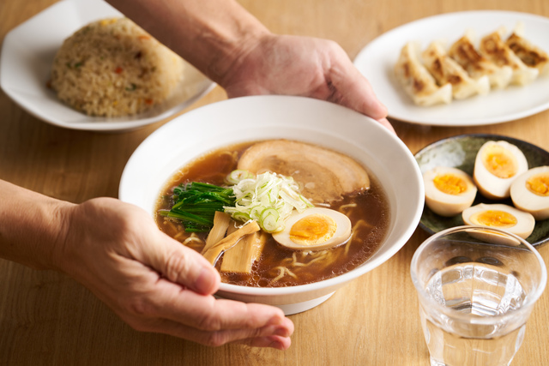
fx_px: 1373
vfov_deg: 15.2
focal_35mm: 90
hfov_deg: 22.6
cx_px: 274
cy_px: 183
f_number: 4
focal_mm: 90
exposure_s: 1/125
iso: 100
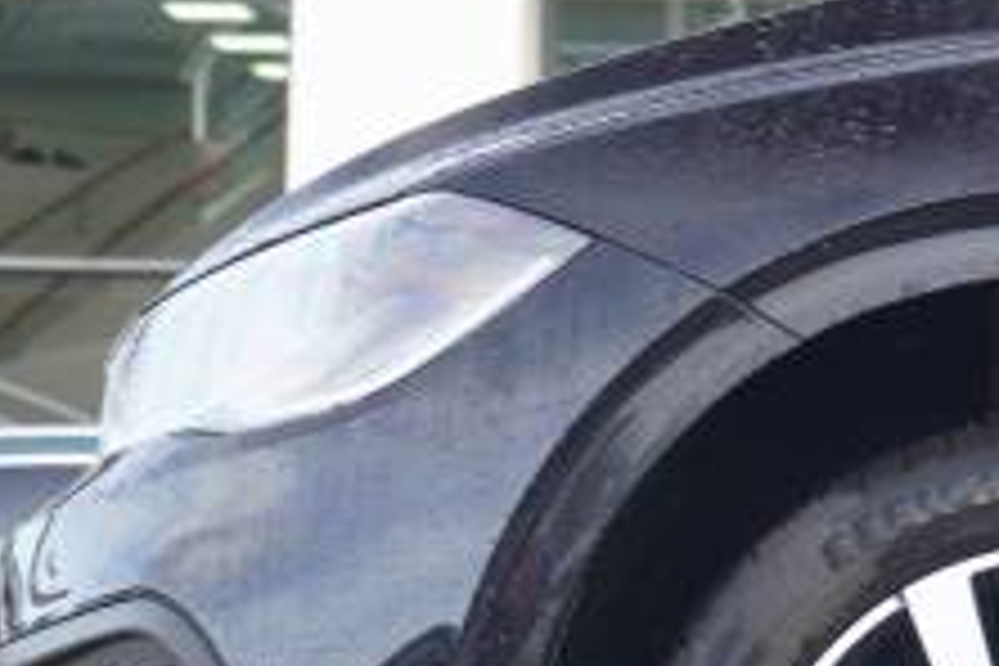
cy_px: 675
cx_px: 968
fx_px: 5645
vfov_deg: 6.7
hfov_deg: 10.0
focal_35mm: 203
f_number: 5.6
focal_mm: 47
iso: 320
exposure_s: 1/80
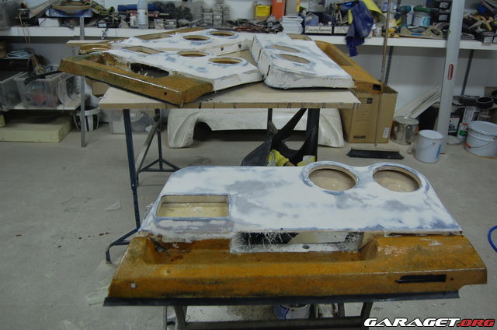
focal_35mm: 30
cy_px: 165
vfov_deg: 43.4
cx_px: 248
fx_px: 413
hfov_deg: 62.0
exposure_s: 1/25
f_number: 3.8
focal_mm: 20
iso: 800
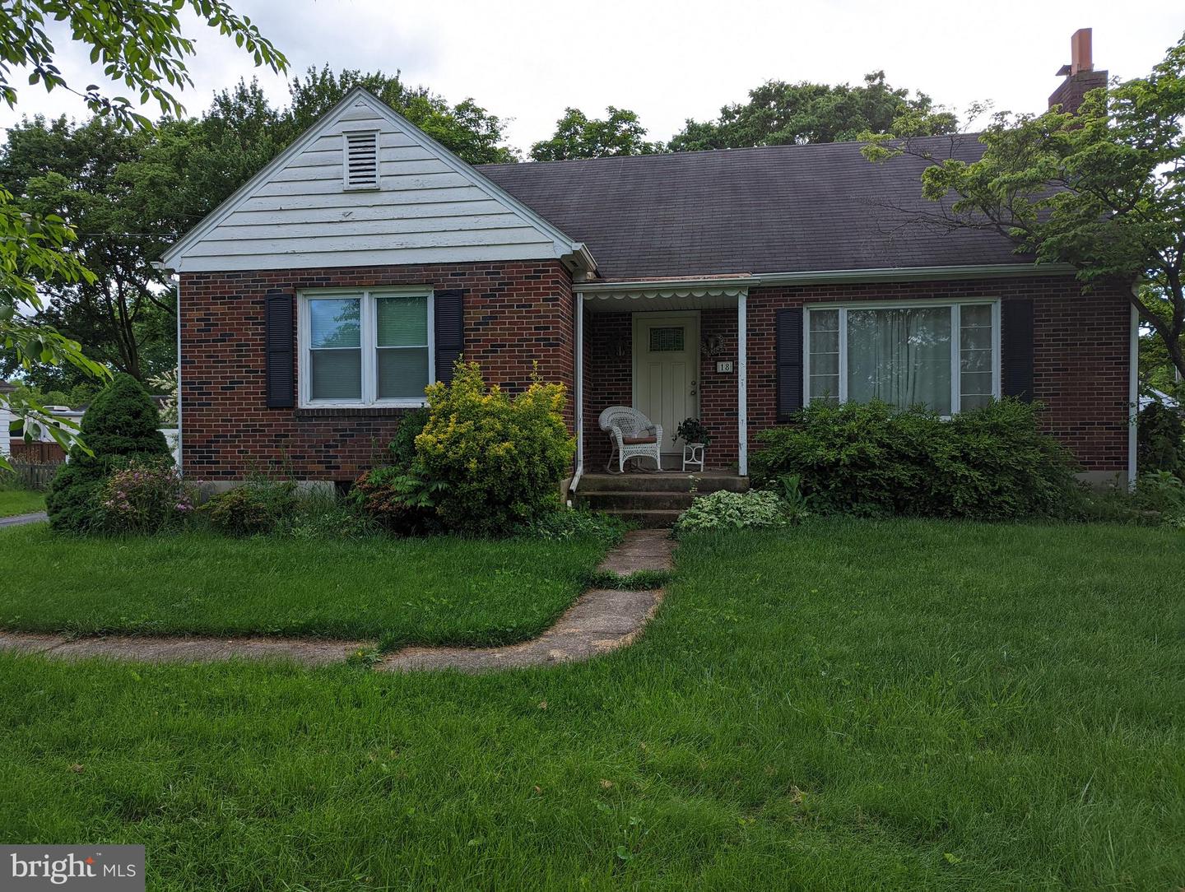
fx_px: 823
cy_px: 446
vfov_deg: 56.9
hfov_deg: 71.5
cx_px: 592
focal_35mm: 24
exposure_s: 1/770
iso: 44
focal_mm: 6.81
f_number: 1.85
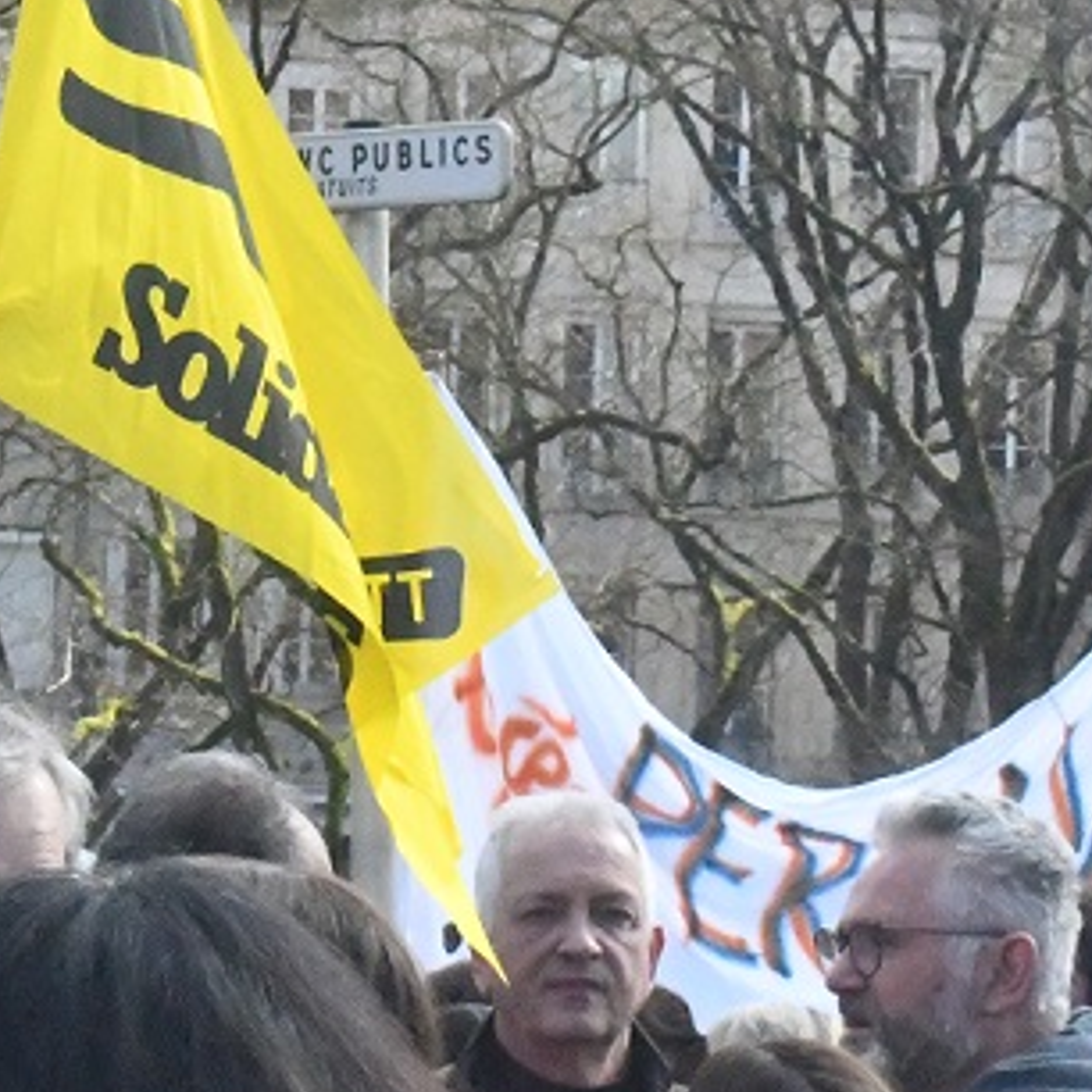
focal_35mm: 234
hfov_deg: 7.5
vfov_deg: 7.5
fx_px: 8352
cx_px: 435
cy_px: 703
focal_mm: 48
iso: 16000
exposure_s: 1/2000
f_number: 25
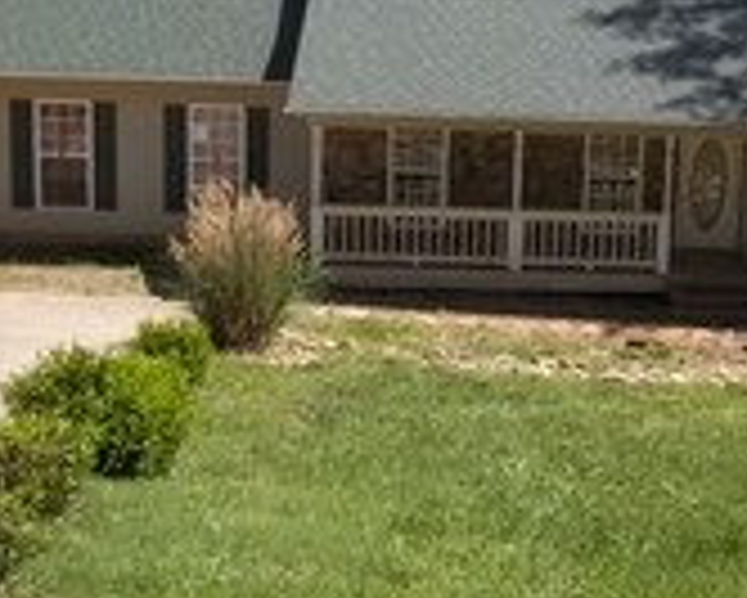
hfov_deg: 27.6
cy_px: 72
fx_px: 1482
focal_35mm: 67
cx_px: 621
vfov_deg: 22.3
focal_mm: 5.9
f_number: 8
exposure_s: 1/125
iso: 64
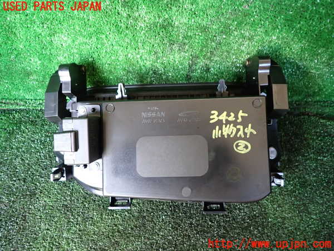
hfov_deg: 69.4
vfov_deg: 54.9
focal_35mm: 25
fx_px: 241
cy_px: 126
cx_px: 167
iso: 500
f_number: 2
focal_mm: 4.5
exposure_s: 1/30
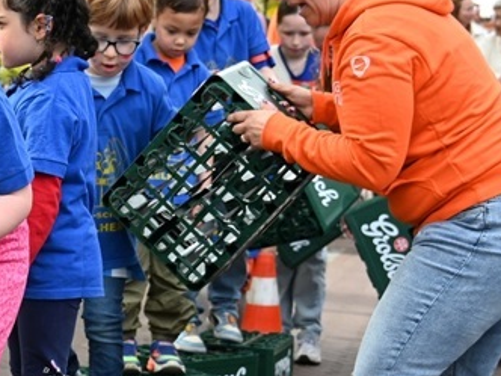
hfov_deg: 14.5
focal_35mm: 133
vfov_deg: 11.1
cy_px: 275
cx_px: -52
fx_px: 1925
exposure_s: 1/250
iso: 280
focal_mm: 47
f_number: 5.3
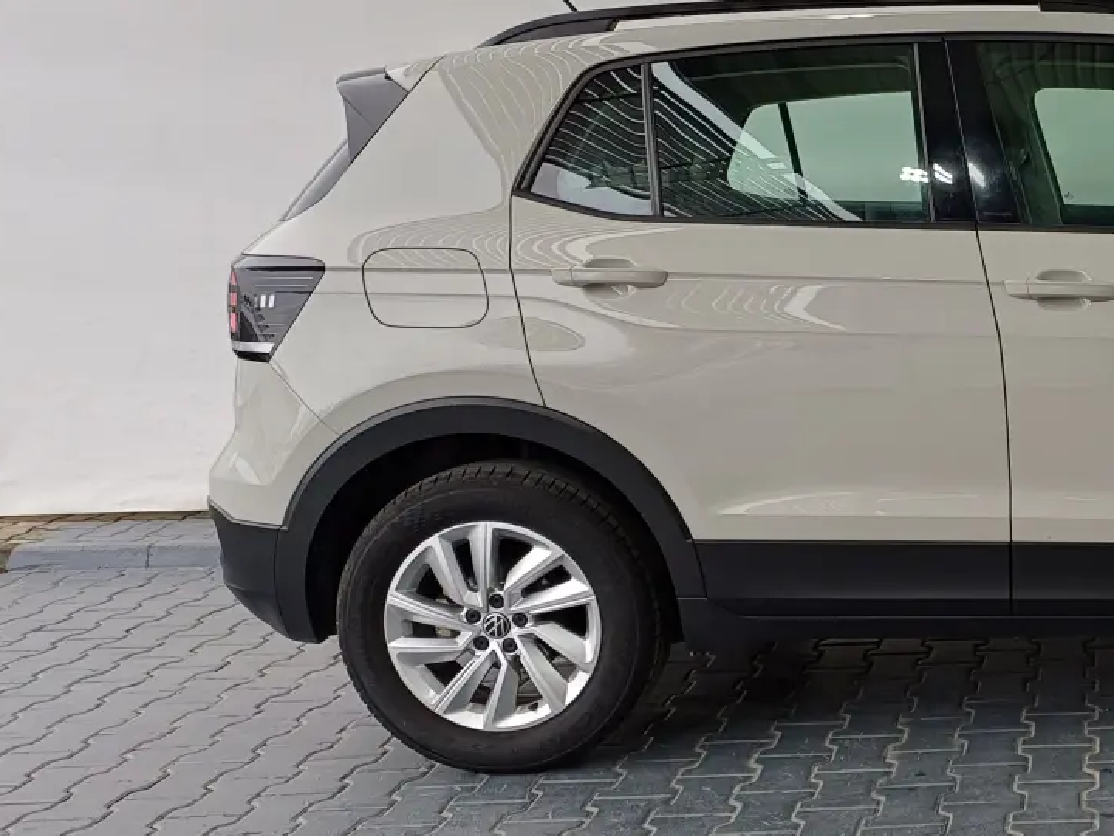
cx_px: 1094
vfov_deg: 29.1
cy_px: 440
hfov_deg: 34.9
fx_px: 1609
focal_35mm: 50
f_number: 1.8
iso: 64
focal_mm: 4.65
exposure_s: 1/100
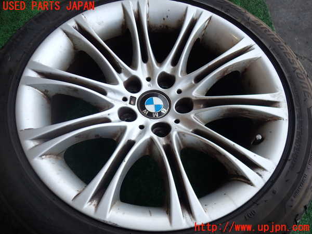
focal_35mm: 30
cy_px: 117
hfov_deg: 60.0
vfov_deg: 46.8
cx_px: 156
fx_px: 270
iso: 100
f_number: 2.3
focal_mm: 5.4
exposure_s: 1/200
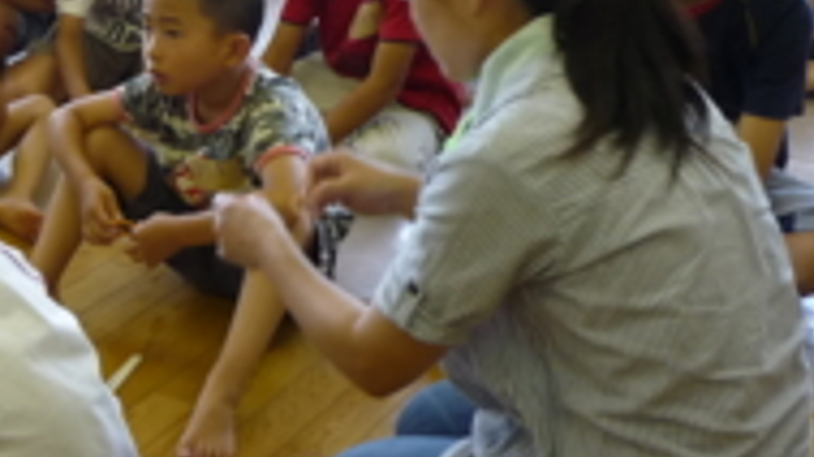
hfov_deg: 27.4
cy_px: -86
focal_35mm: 76
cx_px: 172
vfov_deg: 15.3
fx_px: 1639
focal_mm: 5.5
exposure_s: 1/60
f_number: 2.8
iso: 200
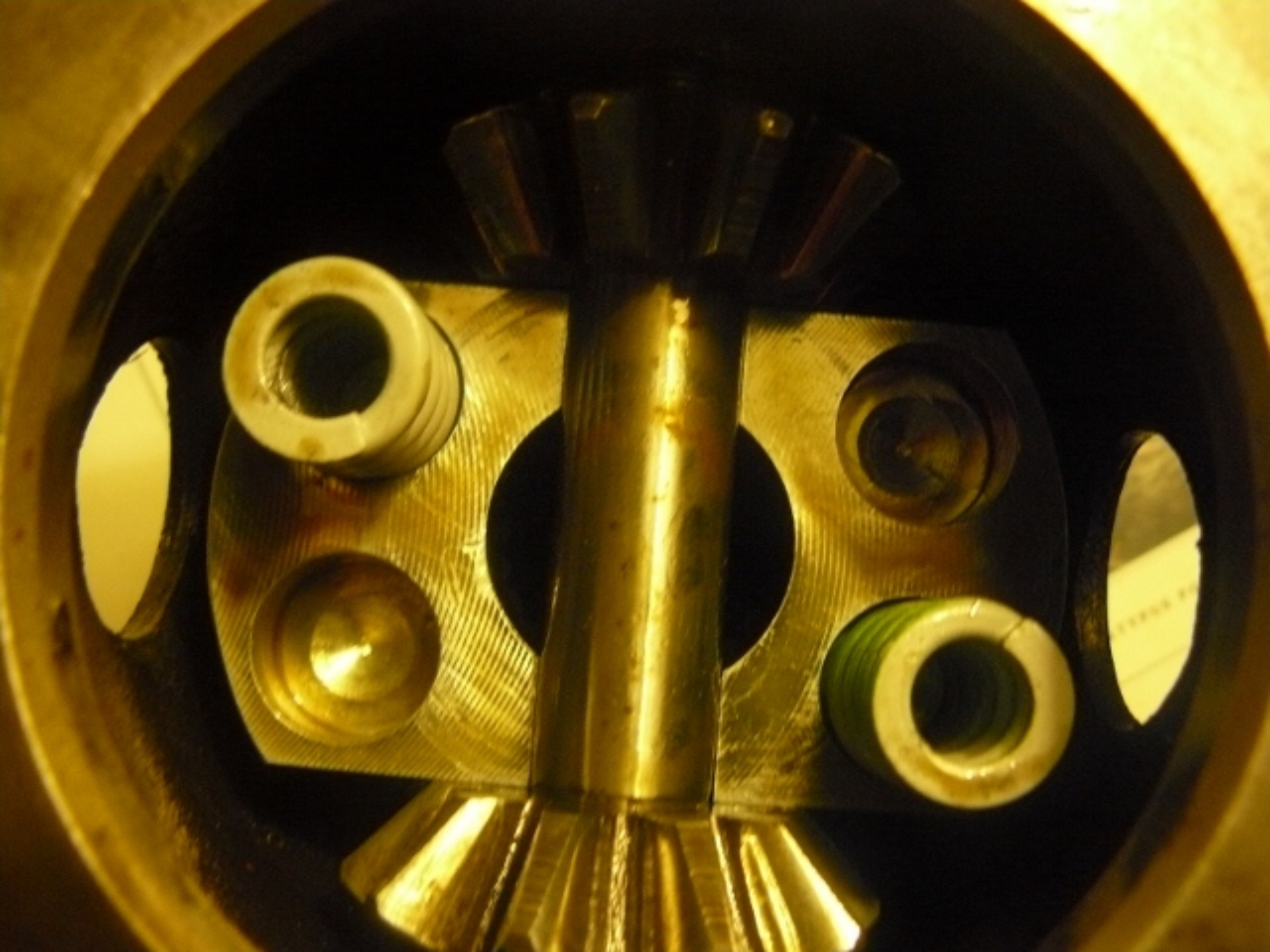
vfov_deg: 39.7
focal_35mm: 36
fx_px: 1321
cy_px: 476
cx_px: 635
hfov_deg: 51.4
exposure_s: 1/13
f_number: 2.8
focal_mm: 6
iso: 400
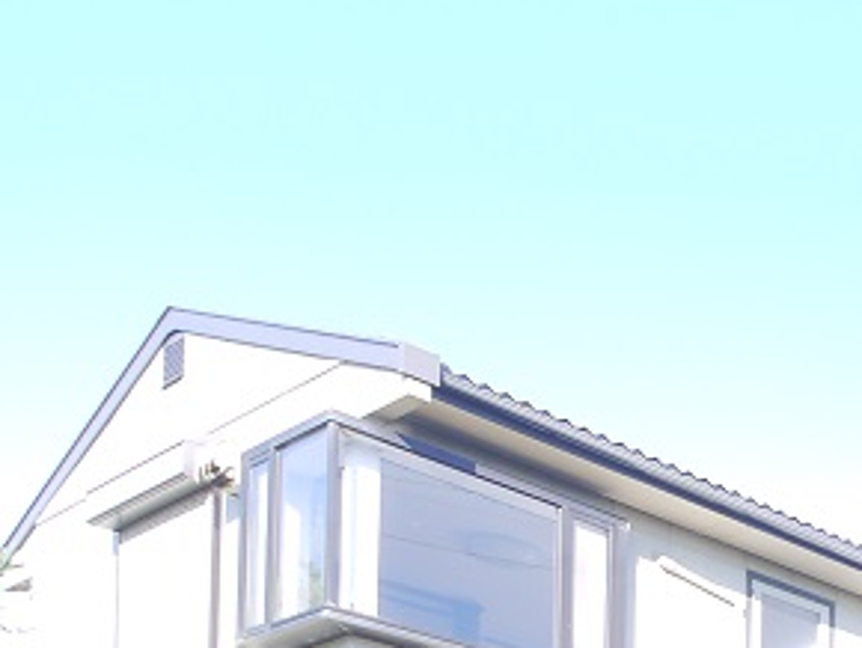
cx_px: 1403
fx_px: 1346
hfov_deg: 24.3
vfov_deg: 20.8
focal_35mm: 54
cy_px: 1088
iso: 160
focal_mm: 7
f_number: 5
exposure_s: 1/160
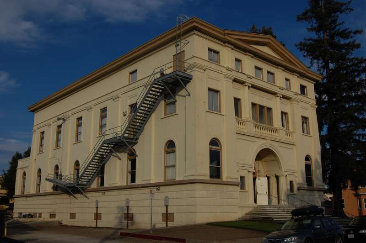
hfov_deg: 49.6
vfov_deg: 34.2
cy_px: 122
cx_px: 183
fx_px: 396
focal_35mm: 39
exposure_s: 1/320
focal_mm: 26
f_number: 16
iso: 200
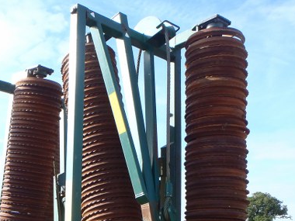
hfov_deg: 31.3
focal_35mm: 59
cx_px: 32
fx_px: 503
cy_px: 232
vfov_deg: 23.5
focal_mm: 5
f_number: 4.5
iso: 80
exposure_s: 1/200
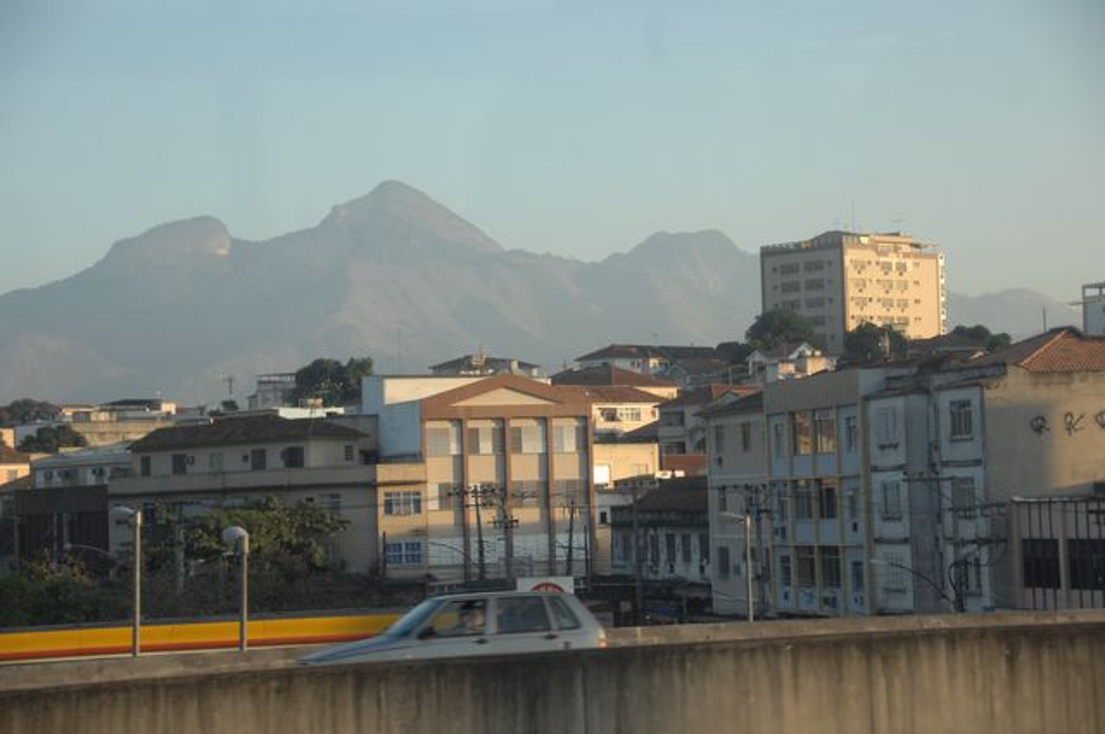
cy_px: 367
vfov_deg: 14.7
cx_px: 552
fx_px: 2851
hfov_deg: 21.9
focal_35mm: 93
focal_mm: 62
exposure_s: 1/500
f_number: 4.8
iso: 500
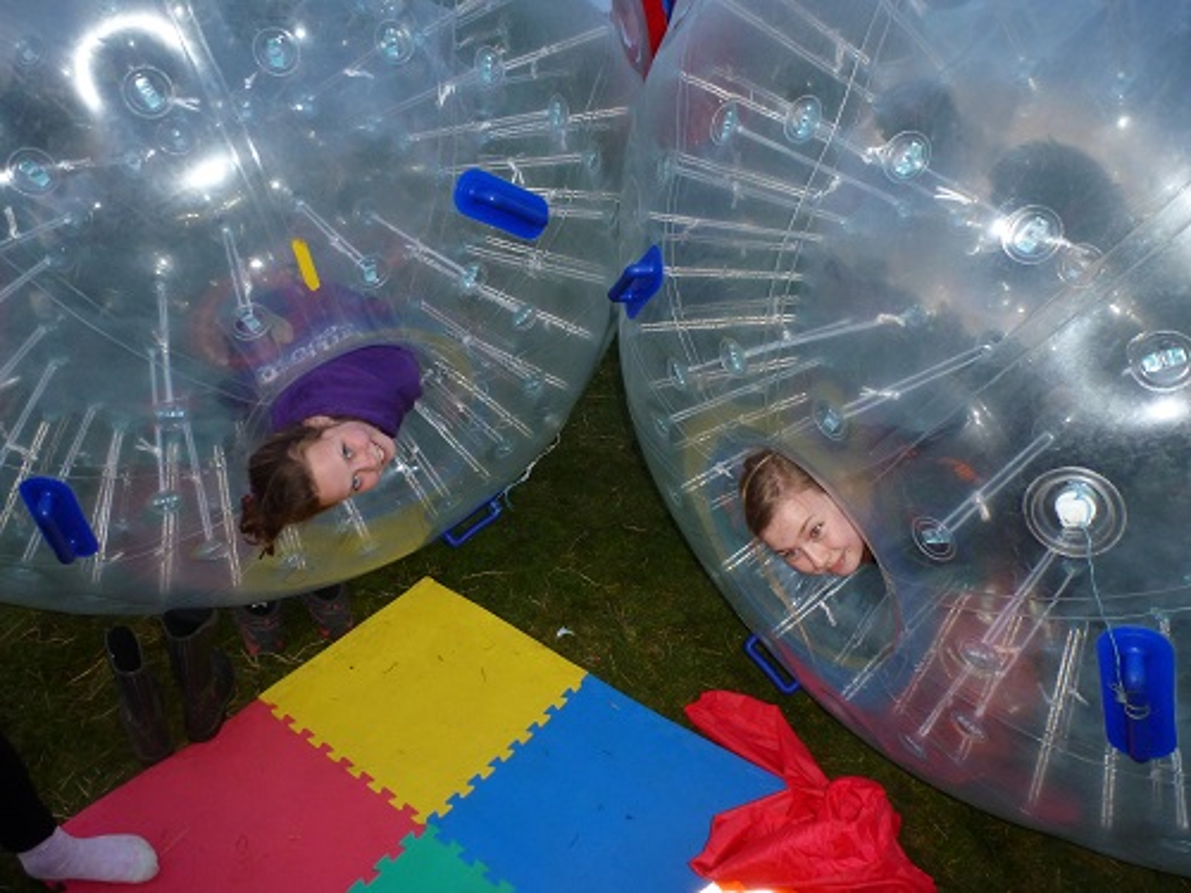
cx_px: 596
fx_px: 826
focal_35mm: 24
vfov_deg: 56.8
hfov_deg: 71.6
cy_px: 446
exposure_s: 1/60
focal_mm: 4.3
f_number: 3.3
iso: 200
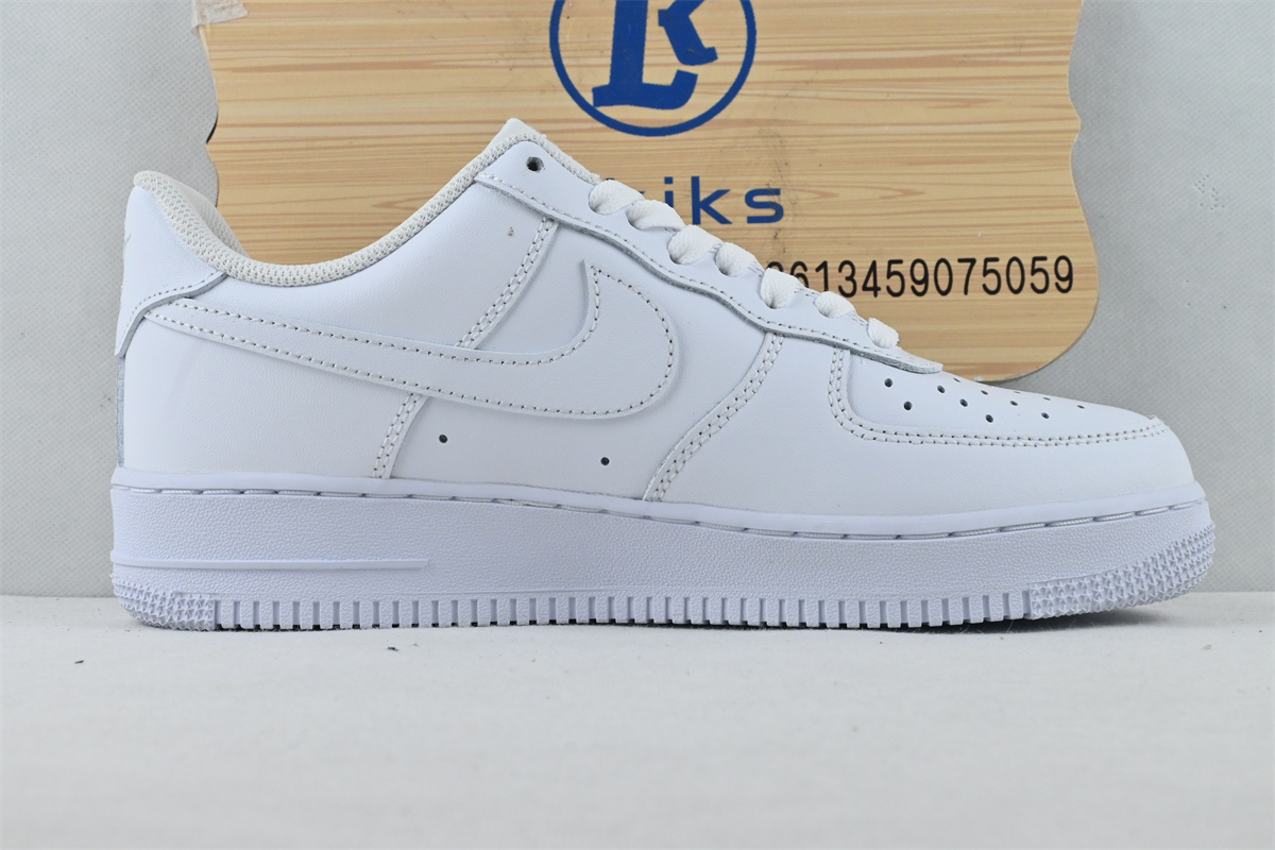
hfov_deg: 38.9
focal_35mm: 51
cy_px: 425
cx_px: 638
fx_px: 1806
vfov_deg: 26.5
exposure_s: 1/200
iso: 1000
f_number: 10
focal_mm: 34
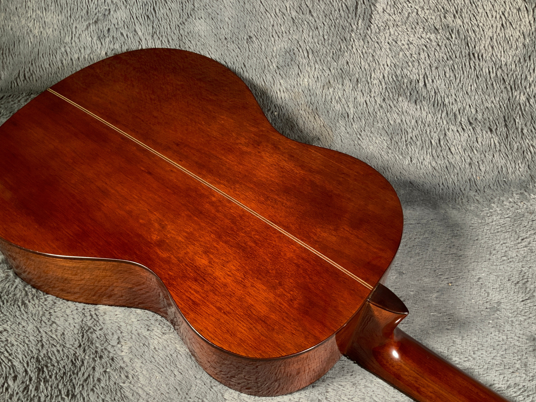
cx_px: 250
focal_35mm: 34
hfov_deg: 53.9
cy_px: 232
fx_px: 526
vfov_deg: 41.7
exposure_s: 1/52
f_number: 1.8
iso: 100
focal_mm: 3
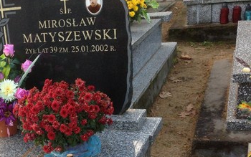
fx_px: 438
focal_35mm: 64
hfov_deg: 30.8
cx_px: 32
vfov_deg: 19.9
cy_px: 146
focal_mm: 4.12
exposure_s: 1/120
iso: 80
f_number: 2.4
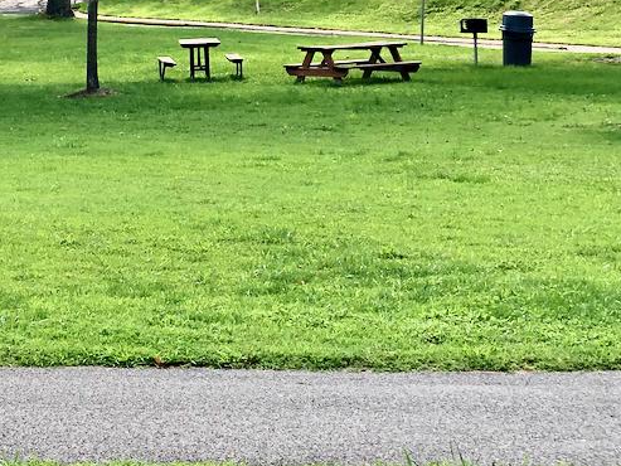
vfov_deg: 10.8
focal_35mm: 135
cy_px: -78
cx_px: -142
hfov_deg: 14.1
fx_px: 2422
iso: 16
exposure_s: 1/436
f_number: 2.4
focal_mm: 6
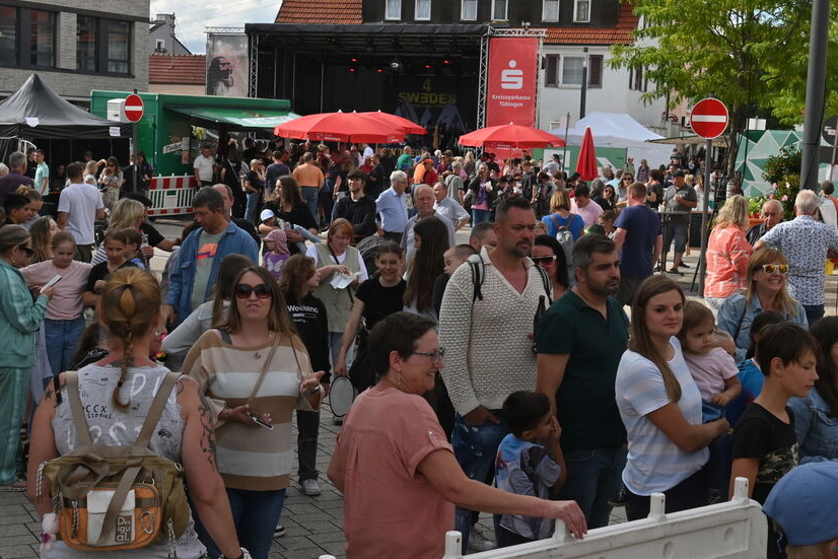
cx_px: 427
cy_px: 268
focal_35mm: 61
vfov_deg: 22.3
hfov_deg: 32.9
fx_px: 1420
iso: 400
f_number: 13
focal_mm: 42
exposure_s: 1/250
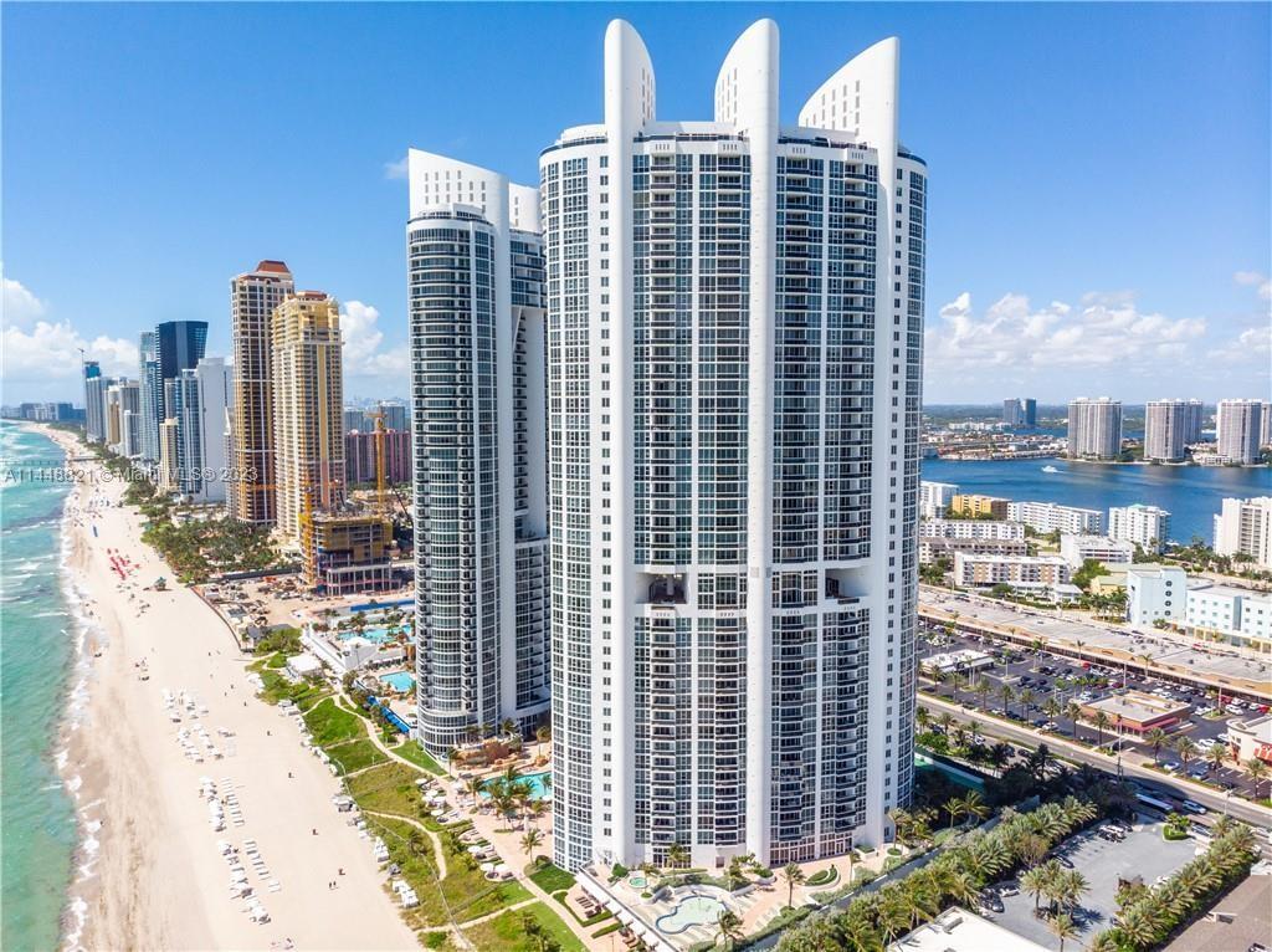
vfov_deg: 56.7
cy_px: 476
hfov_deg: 71.6
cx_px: 636
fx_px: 881
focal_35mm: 24
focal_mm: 4.5
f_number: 2.8
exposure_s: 1/1600
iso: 100
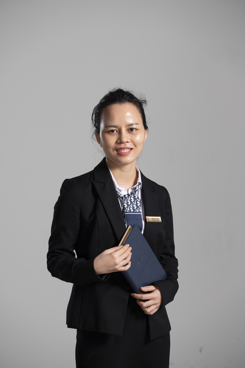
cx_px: 122
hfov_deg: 10.1
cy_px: 184
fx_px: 1388
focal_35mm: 136
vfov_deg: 15.1
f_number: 4
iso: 200
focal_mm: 90.6
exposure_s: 1/160
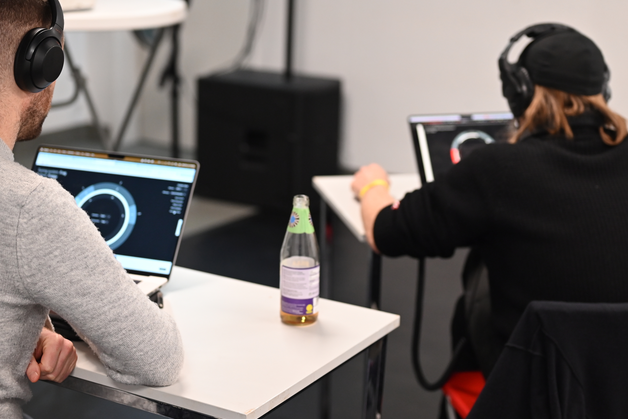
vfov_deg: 19.5
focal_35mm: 70
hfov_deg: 28.8
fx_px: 1221
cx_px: 334
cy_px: 188
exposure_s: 1/200
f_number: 2.2
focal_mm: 50
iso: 1250
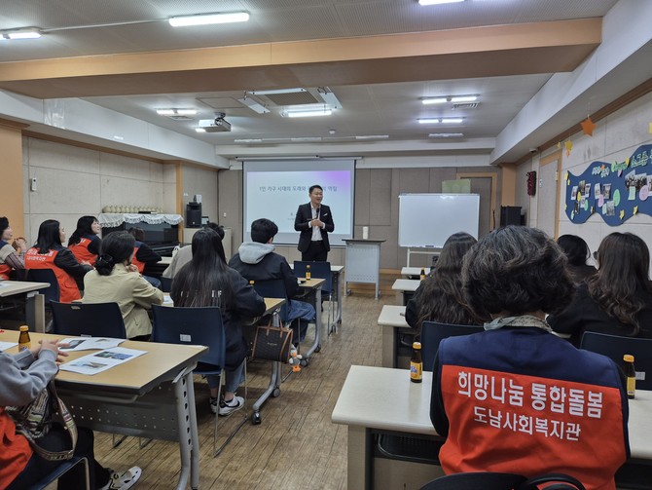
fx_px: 433
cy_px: 245
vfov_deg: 58.9
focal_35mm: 23
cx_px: 326
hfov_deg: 73.9
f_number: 1.8
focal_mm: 5.4
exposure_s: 1/120
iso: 200
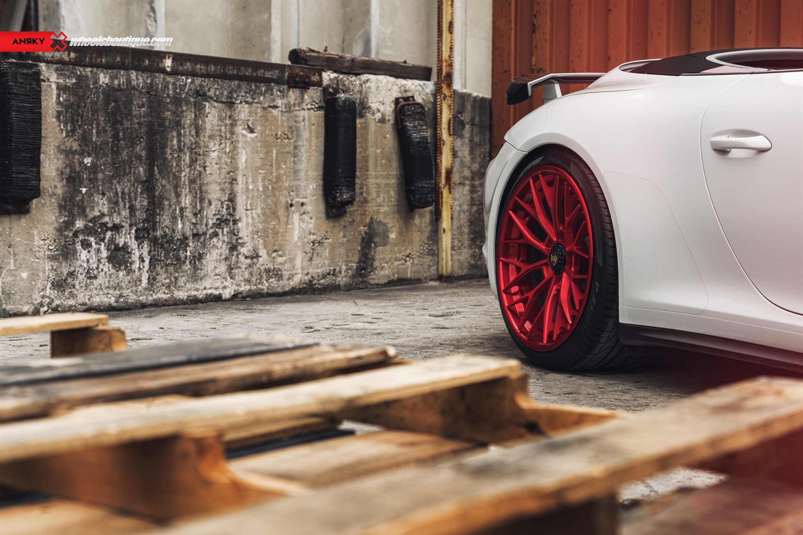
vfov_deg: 24.2
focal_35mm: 56
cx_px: 402
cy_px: 268
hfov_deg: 35.6
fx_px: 1249
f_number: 4.5
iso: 100
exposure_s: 1/100
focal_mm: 56
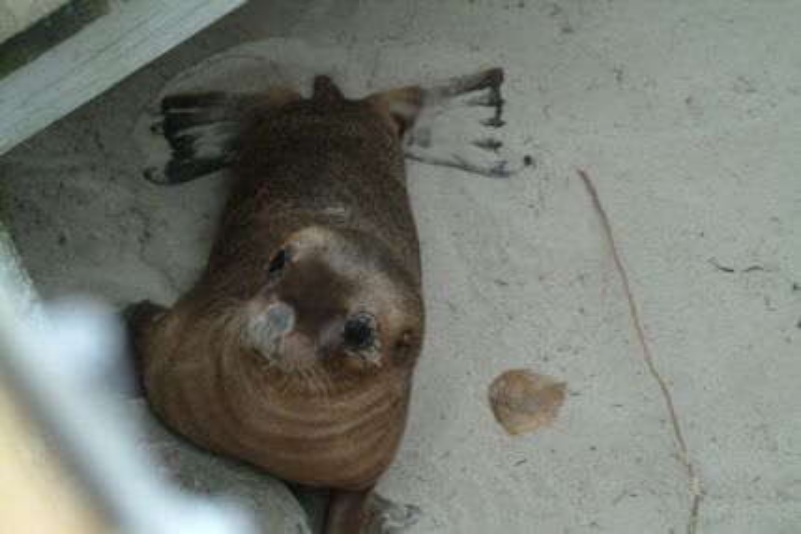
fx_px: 2202
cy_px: 267
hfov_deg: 20.6
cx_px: 400
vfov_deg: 13.8
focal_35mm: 99
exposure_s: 1/125
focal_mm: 66
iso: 1600
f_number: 5.6
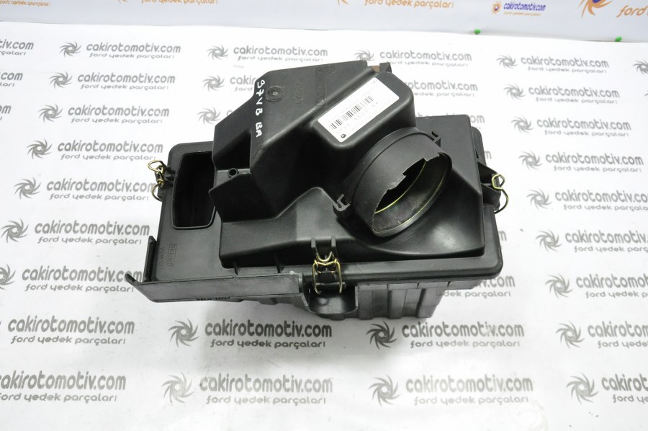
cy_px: 216
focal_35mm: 32
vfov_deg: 41.6
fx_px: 566
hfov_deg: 59.5
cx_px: 324
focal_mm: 21
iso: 3200
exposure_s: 1/100
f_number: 7.1
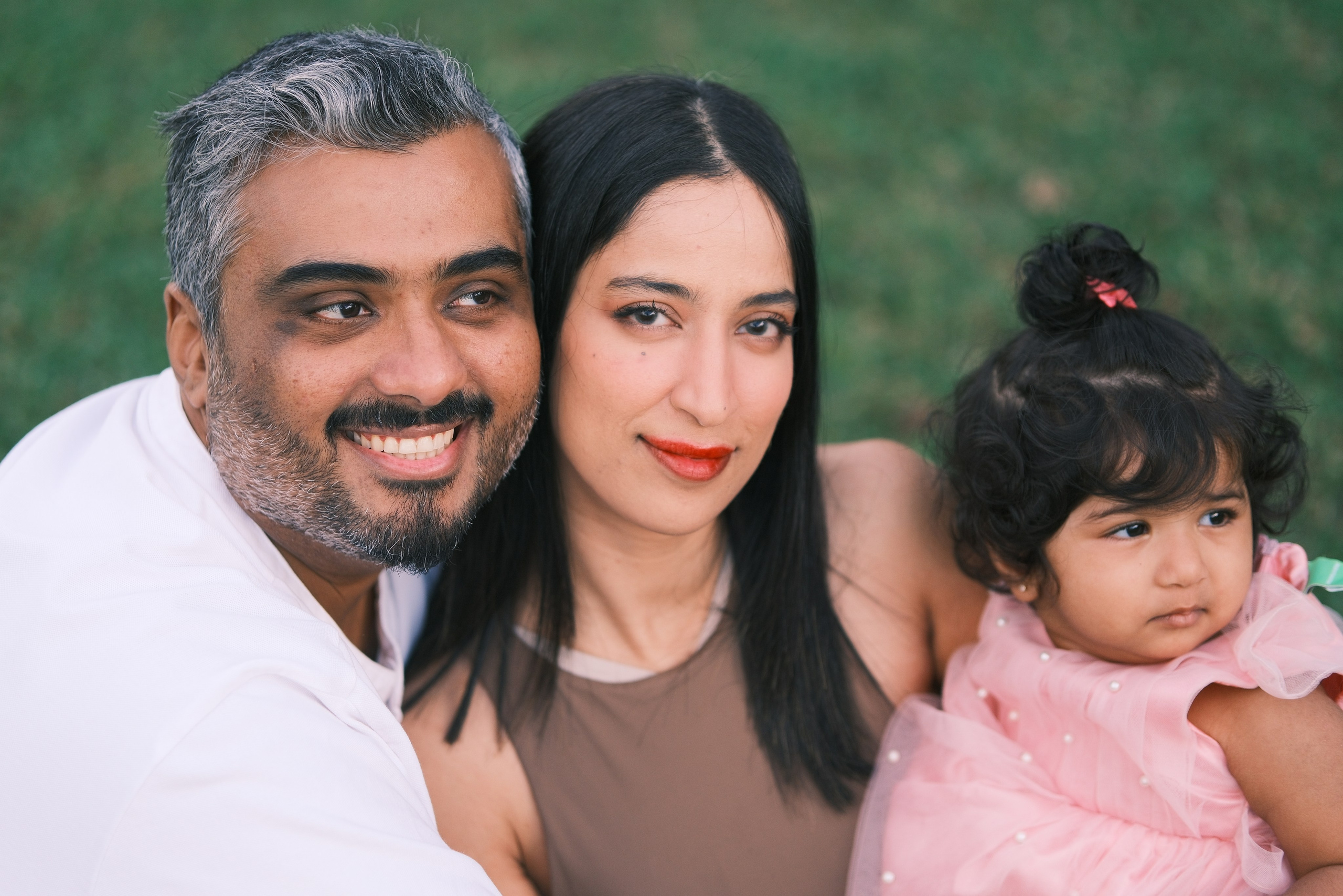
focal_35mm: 84
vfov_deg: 16.3
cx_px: 672
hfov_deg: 24.2
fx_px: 3134
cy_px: 448
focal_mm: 56
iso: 320
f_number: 1.6
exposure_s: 1/2500
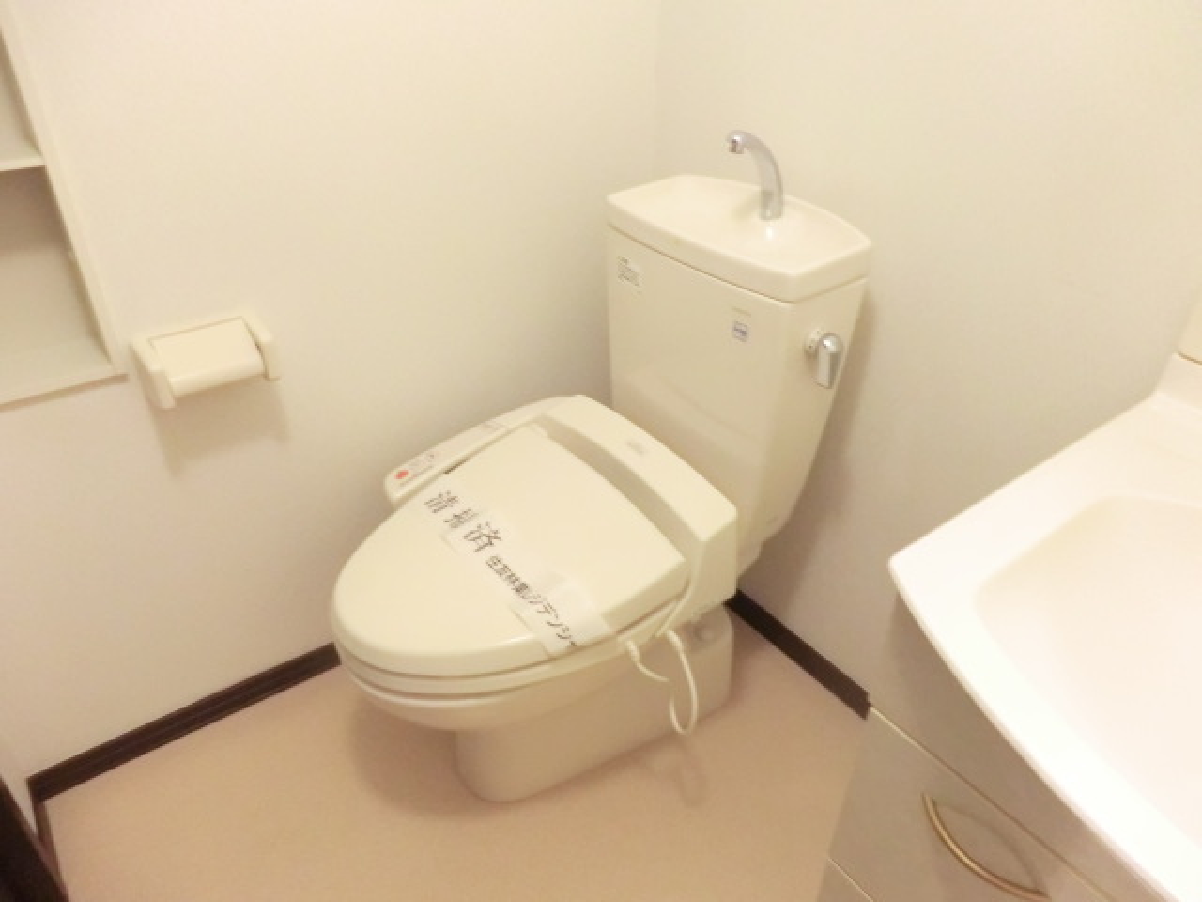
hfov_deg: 71.6
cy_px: 451
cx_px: 601
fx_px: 833
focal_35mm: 24
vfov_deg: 56.8
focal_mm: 4.3
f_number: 3.2
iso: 800
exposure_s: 1/20
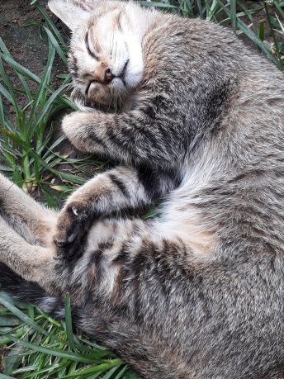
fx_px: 394
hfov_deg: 39.5
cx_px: 117
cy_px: 144
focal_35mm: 36
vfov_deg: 50.9
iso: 50
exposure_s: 1/100
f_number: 1.9
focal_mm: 3.6
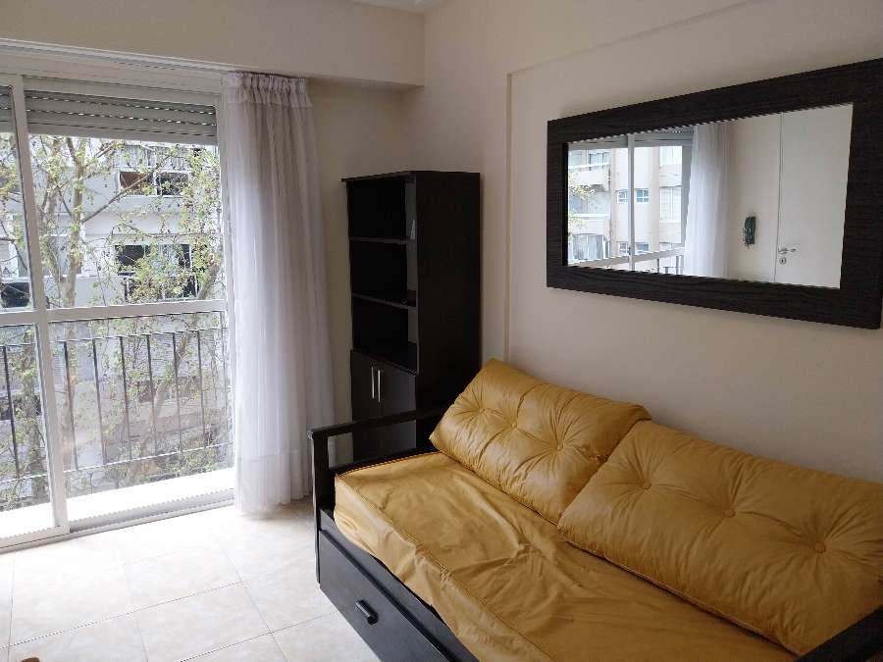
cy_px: 331
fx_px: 663
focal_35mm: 26
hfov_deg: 67.3
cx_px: 442
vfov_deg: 53.1
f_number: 1.8
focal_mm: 4
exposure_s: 1/100
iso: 50
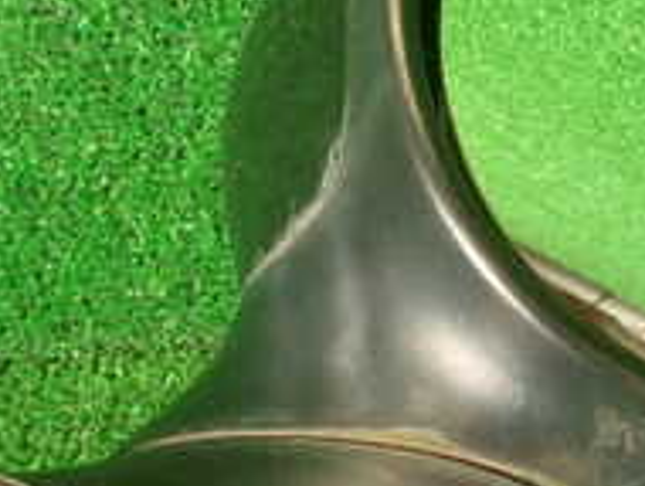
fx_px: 1884
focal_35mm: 101
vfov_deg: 14.6
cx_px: 608
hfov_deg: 19.0
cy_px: 408
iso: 200
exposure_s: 1/50
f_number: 2.4
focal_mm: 5.79
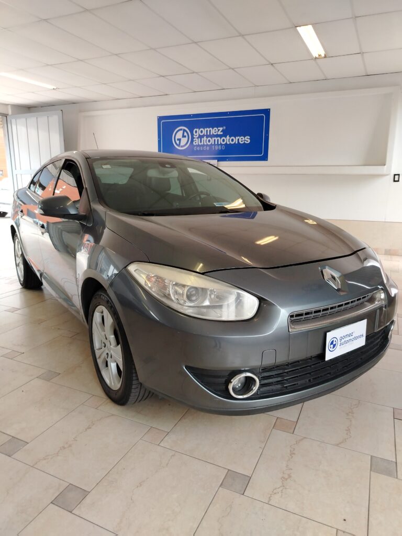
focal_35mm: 24
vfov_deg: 71.6
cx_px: 201
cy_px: 268
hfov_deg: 56.8
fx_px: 372
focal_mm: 5.25
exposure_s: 1/100
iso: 322
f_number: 1.75
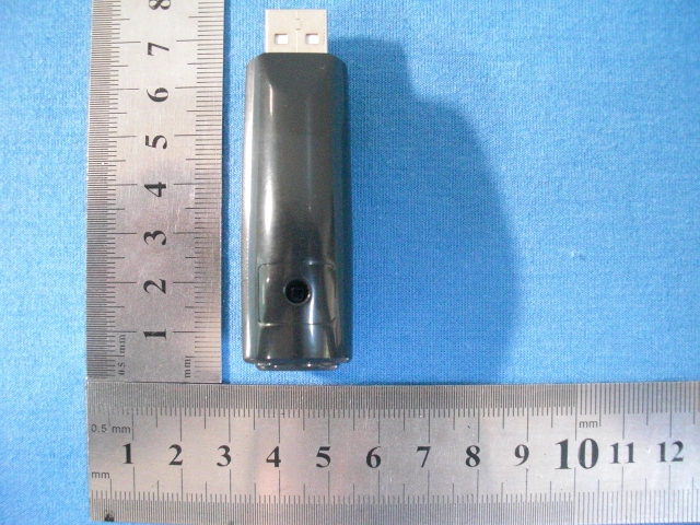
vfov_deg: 39.7
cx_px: 350
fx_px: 728
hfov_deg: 51.4
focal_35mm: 36
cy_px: 262
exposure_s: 1/10
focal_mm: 6.3
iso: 800
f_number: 2.8
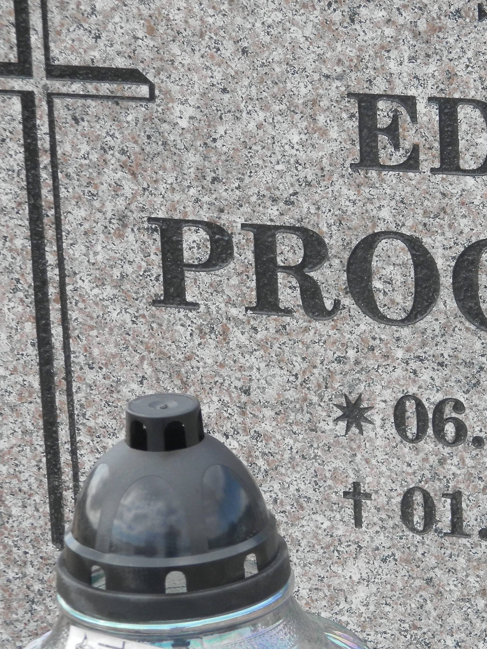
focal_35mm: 198
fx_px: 3714
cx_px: 557
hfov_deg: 7.4
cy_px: 349
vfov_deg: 10.0
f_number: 4.5
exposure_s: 1/160
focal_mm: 19
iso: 80
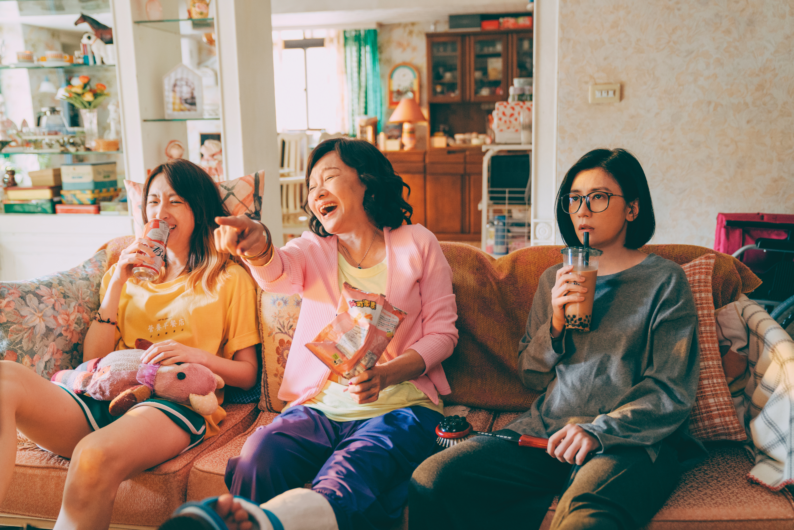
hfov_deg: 57.2
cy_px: 265
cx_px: 397
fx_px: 728
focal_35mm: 33
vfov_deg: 40.0
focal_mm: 33
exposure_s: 1/100
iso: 2000
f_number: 2.8
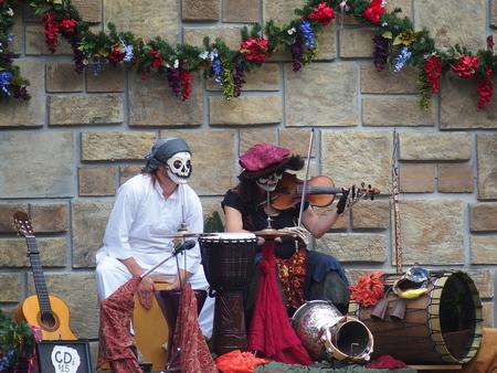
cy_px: 186
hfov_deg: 6.6
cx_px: 248
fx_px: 4310
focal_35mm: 300
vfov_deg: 5.0
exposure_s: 1/250
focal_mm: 64.3
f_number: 2.8
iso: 100
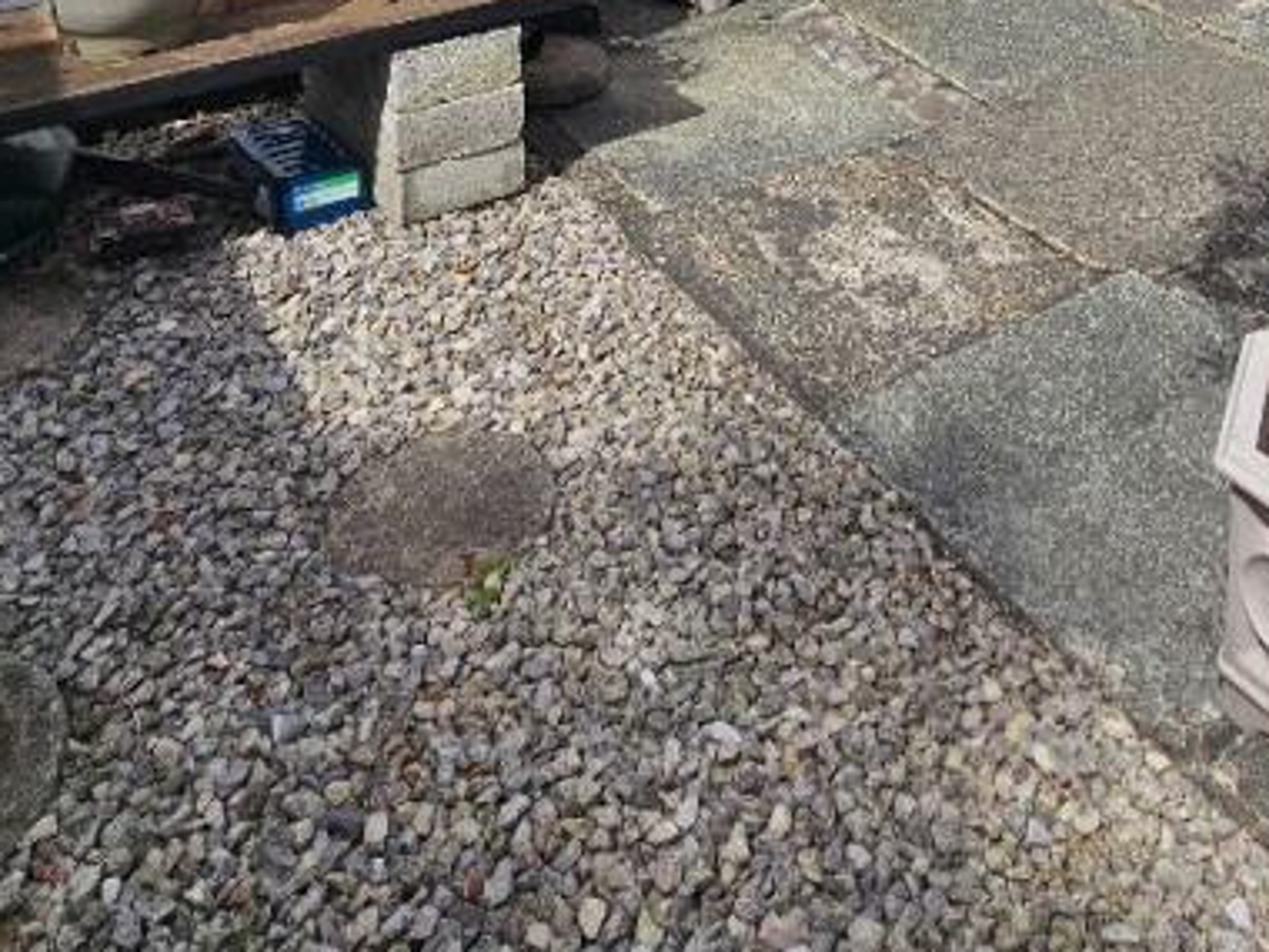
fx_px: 1283
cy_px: -307
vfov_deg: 31.0
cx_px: 892
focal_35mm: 35
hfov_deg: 51.2
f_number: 2.2
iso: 50
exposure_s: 1/2913
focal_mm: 2.2
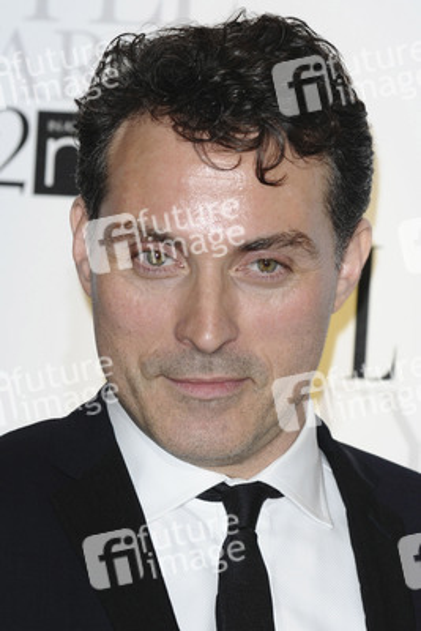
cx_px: 210
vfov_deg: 7.4
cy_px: 316
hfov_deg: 5.0
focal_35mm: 278
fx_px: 4863
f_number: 5
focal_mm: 185
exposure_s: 1/200
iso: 320
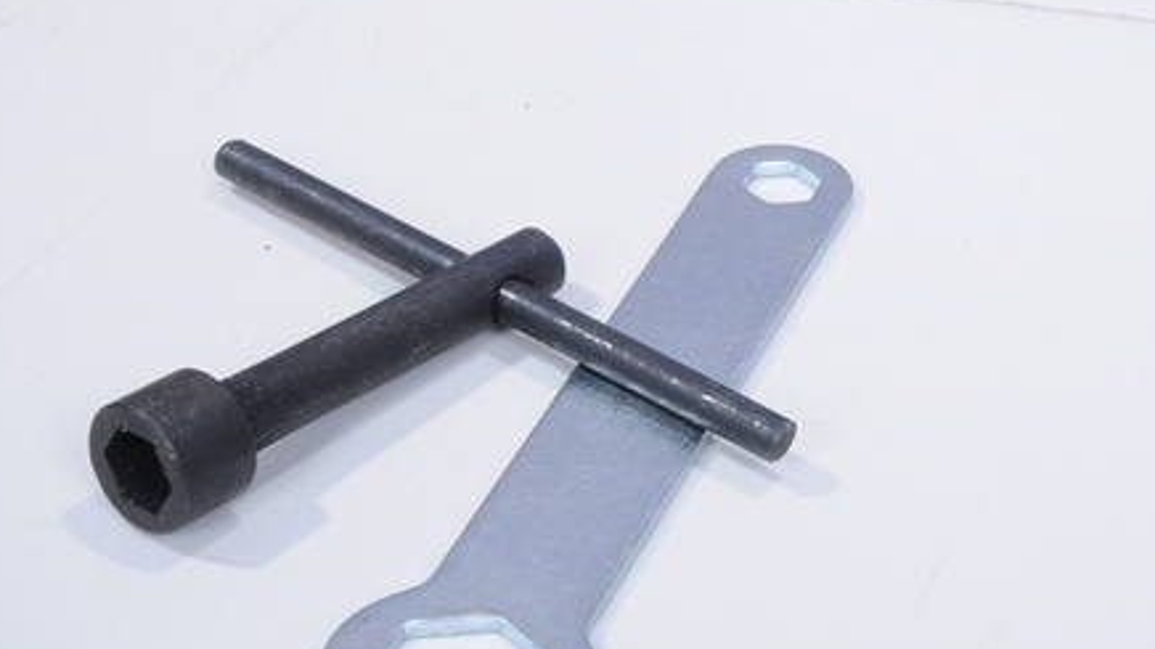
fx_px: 3858
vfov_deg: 9.6
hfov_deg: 17.0
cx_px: 580
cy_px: 403
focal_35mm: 126
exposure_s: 1/160
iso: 200
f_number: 25
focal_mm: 70
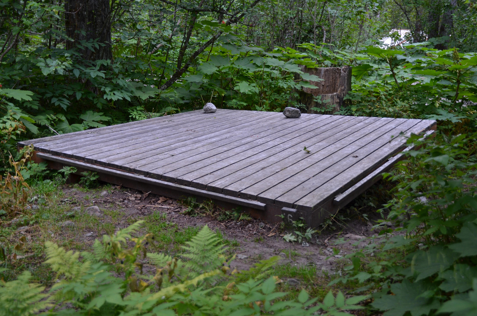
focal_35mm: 42
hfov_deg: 46.5
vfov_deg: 31.8
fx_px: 555
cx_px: 238
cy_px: 158
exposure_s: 1/80
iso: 250
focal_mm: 28
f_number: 3.2
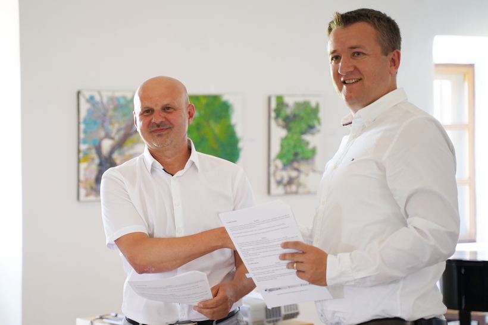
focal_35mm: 75
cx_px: 244
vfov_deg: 18.2
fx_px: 1017
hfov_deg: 27.0
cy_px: 162
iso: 2000
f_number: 2.8
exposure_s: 1/100
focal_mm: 75
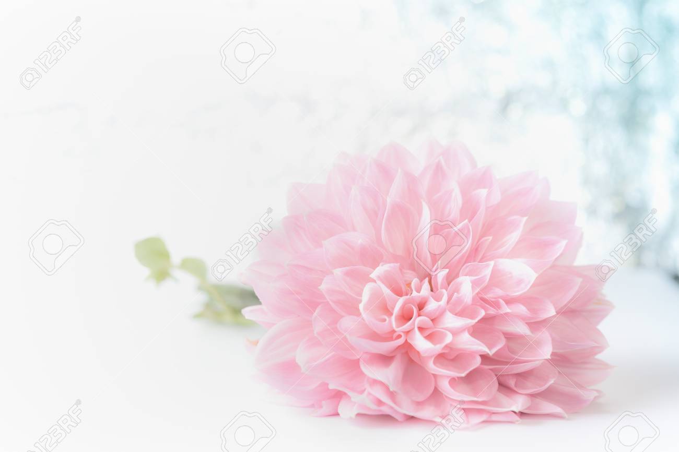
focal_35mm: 50
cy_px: 226
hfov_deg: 39.6
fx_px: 943
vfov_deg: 27.0
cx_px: 340
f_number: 4.5
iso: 80
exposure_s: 1/125
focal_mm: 50
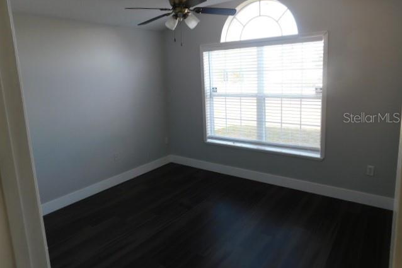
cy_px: 117
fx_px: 268
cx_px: 201
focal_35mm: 24
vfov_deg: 53.0
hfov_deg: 73.8
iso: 125
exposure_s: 1/60
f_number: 3
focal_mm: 4
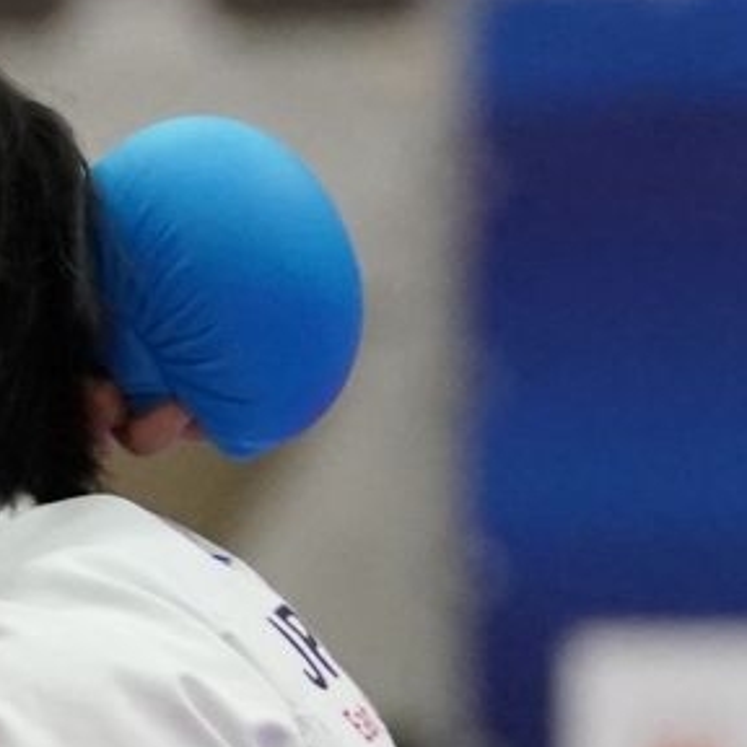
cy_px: 200
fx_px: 24537
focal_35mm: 1005
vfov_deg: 1.7
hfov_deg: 1.7
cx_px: -1141
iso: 4000
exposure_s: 1/1000
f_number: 2.8
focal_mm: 126
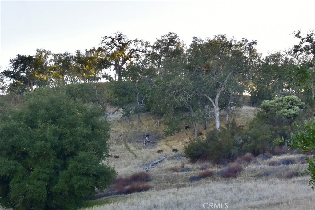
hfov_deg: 24.6
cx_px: 158
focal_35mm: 82
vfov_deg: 16.6
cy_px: 105
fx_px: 722
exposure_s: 1/200
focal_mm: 55
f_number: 10
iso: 400
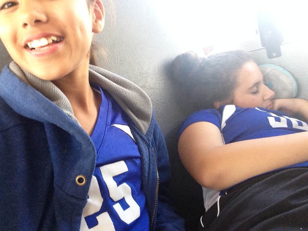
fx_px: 294
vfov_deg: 42.9
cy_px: 116
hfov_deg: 55.4
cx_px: 154
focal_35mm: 33
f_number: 2.4
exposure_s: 1/30
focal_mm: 2.15
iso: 200
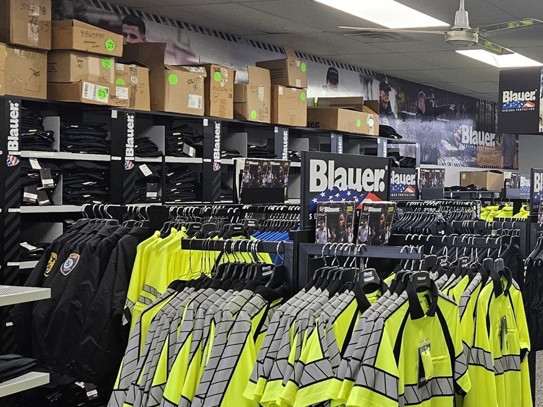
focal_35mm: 54
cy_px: 201
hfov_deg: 33.2
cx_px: 514
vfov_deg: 27.0
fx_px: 847
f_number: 1.8
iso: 160
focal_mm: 5.4
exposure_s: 1/120
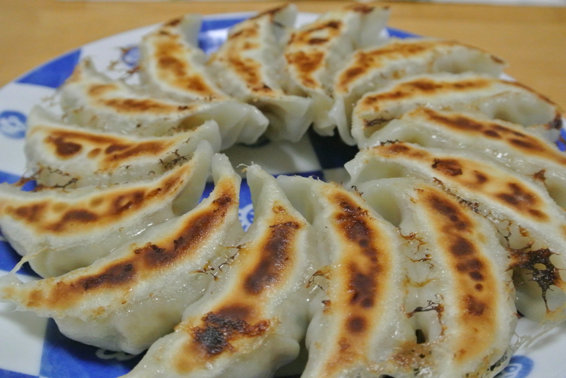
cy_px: 189
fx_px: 708
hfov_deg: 43.6
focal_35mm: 45
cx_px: 283
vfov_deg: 29.9
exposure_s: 1/100
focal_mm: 16.9
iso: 3200
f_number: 4.5
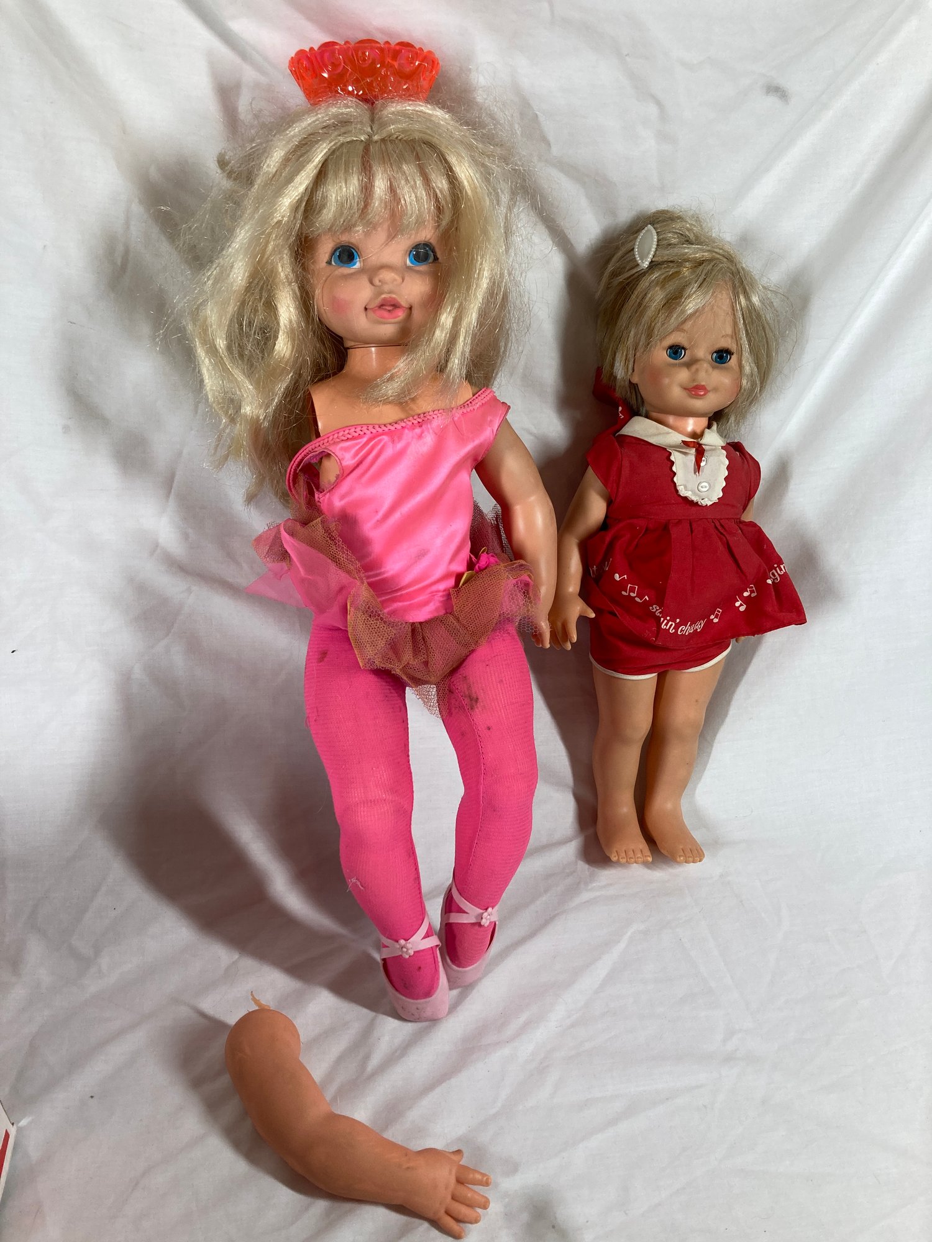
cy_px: 621
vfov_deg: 63.4
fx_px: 1005
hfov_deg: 49.7
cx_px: 466
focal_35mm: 28
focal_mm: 3.99
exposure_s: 1/120
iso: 50
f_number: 1.8
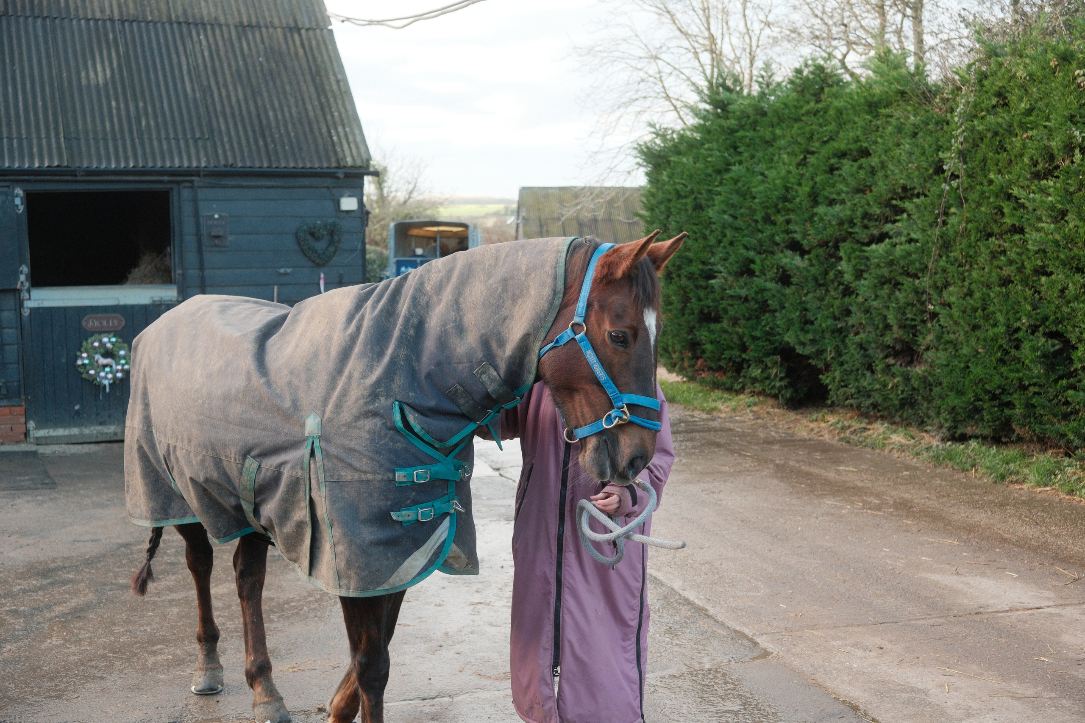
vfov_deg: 35.1
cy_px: 362
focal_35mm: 38
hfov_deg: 50.7
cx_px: 542
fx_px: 1145
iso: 800
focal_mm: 25.6
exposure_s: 1/550
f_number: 2.8
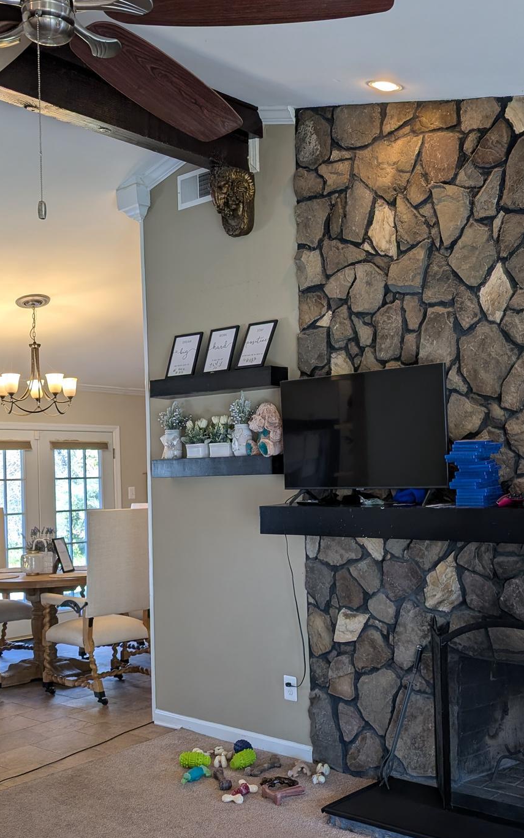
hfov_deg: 33.5
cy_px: 460
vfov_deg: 51.5
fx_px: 868
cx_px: 319
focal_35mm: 38
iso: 44
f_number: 1.68
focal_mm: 6.9
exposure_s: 1/120
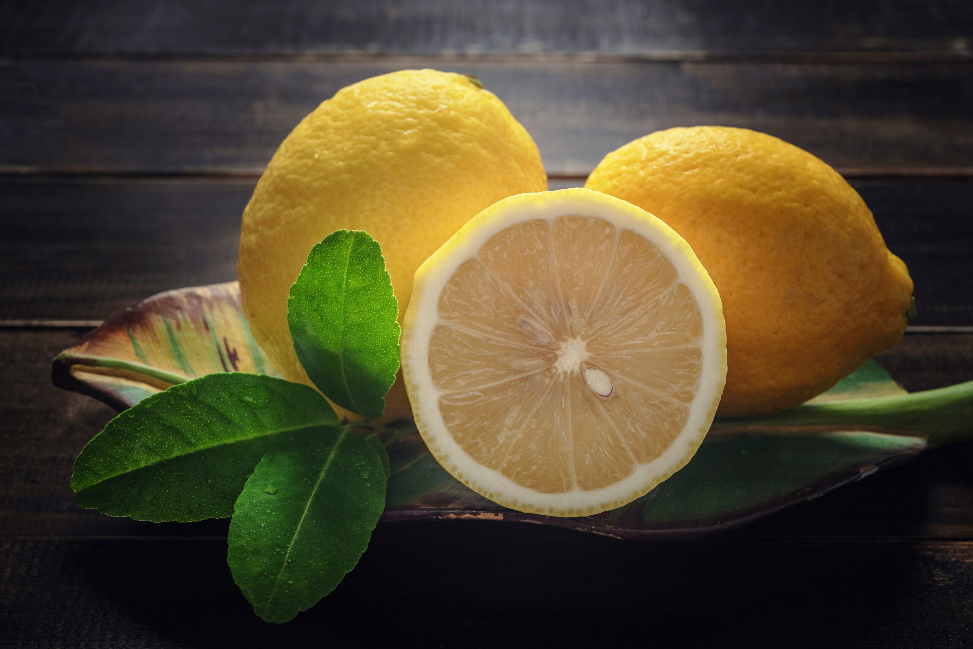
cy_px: 324
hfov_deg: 33.4
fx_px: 1622
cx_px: 486
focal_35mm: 60
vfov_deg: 22.6
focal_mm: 60
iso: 200
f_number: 16
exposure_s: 1/3
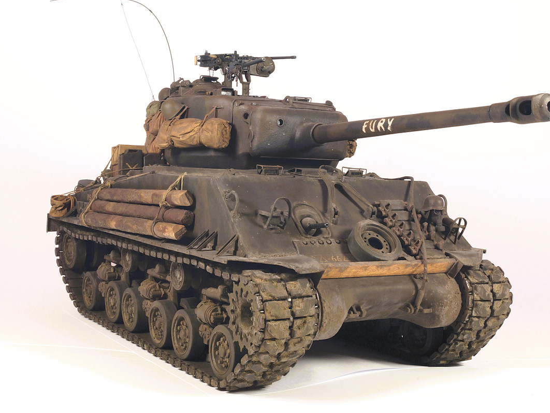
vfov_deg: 29.7
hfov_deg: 38.9
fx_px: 779
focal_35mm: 49
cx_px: 299
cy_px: 206
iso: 160
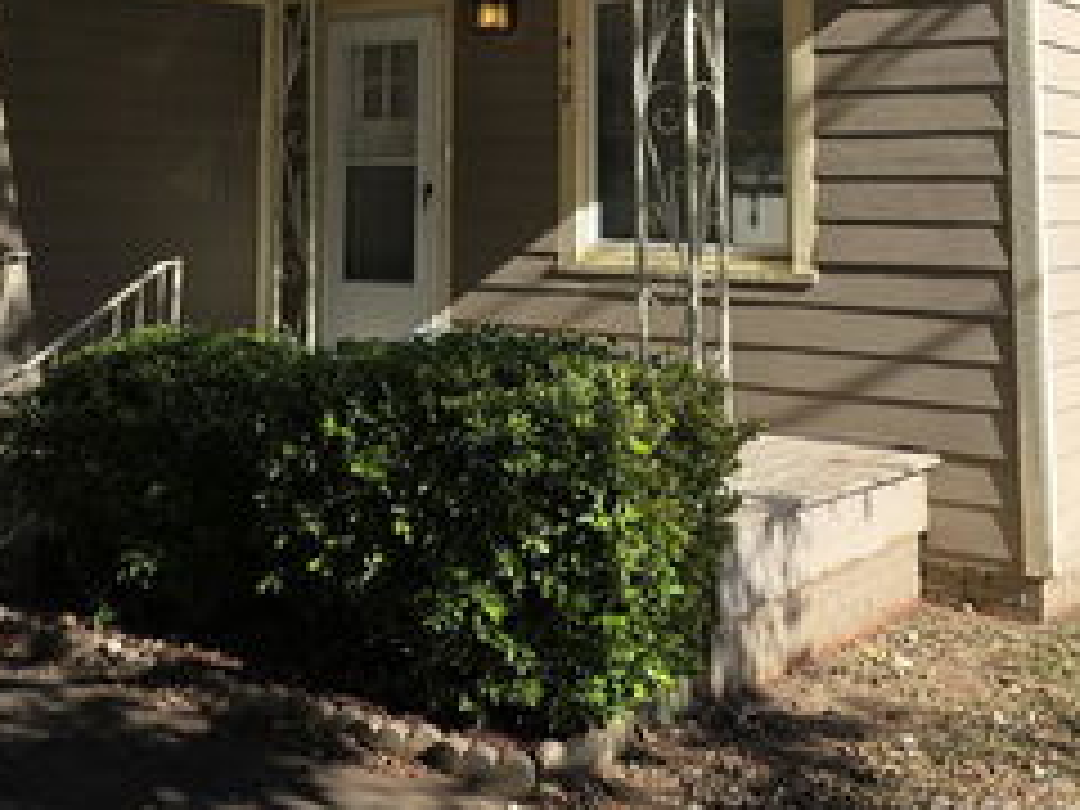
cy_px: 58
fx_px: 1529
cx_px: 410
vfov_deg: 28.4
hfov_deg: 38.7
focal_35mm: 49
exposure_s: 1/496
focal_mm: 6.3
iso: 12
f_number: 1.7
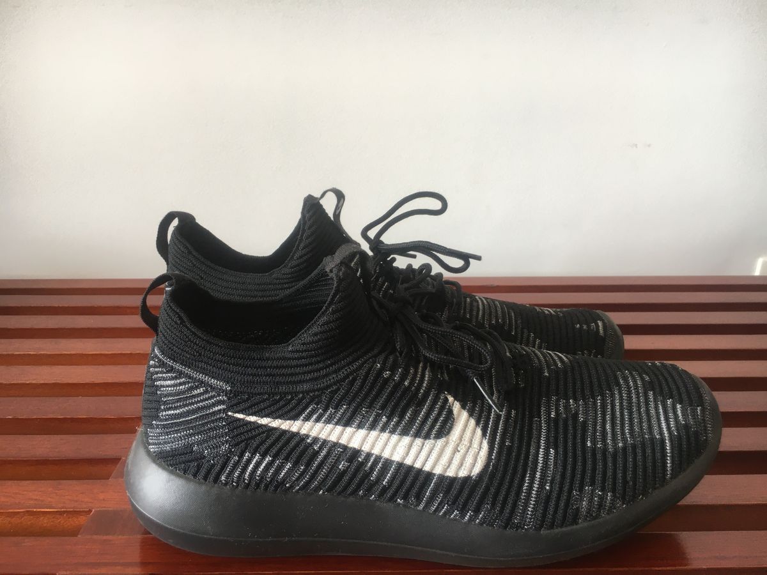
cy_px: 288
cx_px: 384
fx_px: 643
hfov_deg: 61.7
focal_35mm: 29
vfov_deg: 48.2
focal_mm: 4.15
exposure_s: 1/30
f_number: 2.2
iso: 50
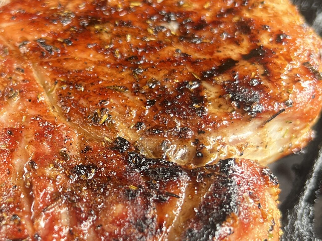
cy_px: 140
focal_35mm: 65
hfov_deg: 29.3
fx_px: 605
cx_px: 74
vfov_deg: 22.6
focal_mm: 5.7
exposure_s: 1/121
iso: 64
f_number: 1.5
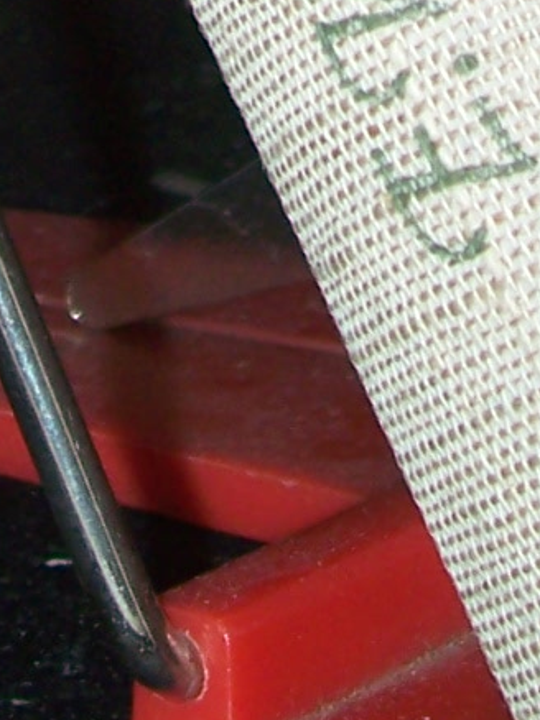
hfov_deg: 6.7
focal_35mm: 221
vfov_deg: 8.3
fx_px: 4601
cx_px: 26
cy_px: -893
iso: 80
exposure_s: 1/60
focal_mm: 7
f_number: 2.8
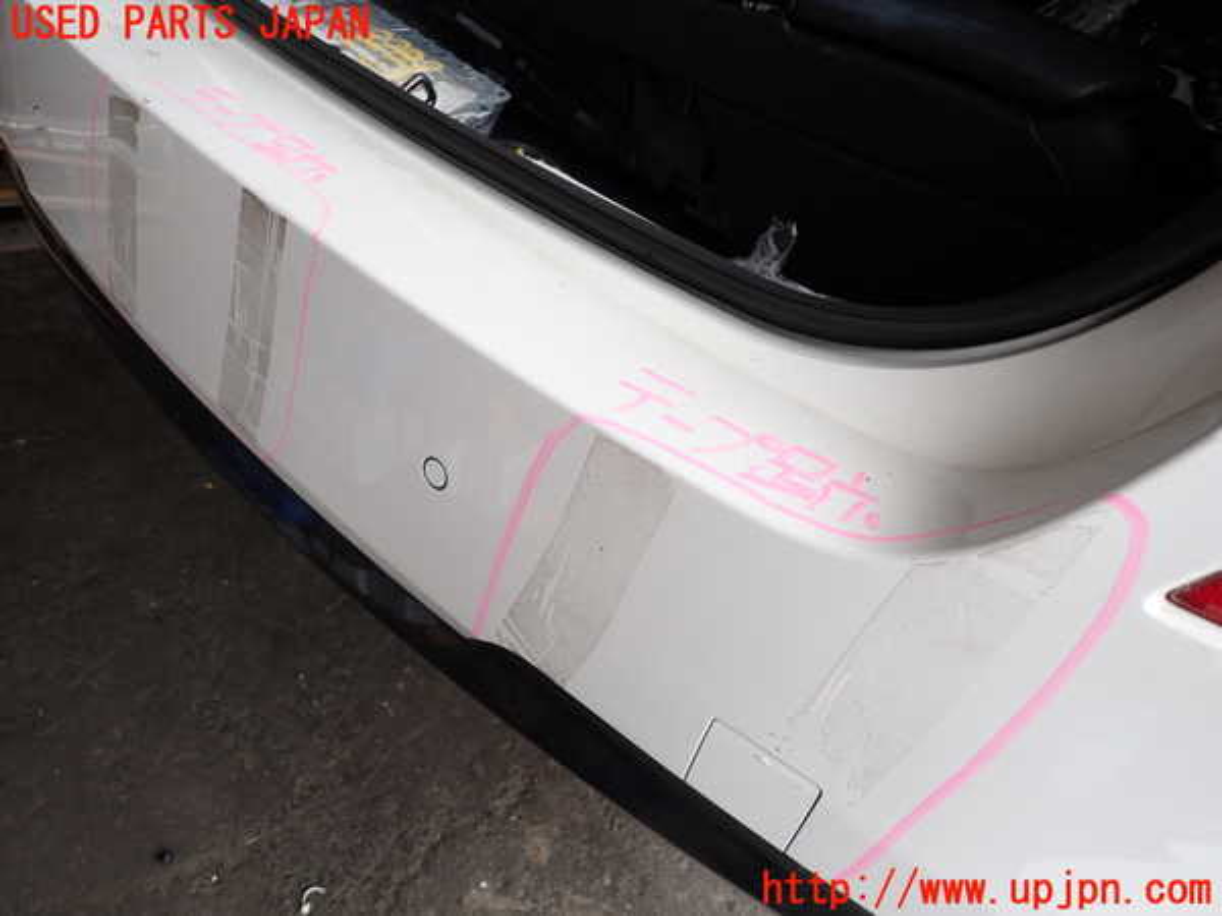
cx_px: 611
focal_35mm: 25
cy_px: 458
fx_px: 883
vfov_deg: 54.9
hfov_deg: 69.4
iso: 100
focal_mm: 4.5
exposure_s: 1/250
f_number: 2
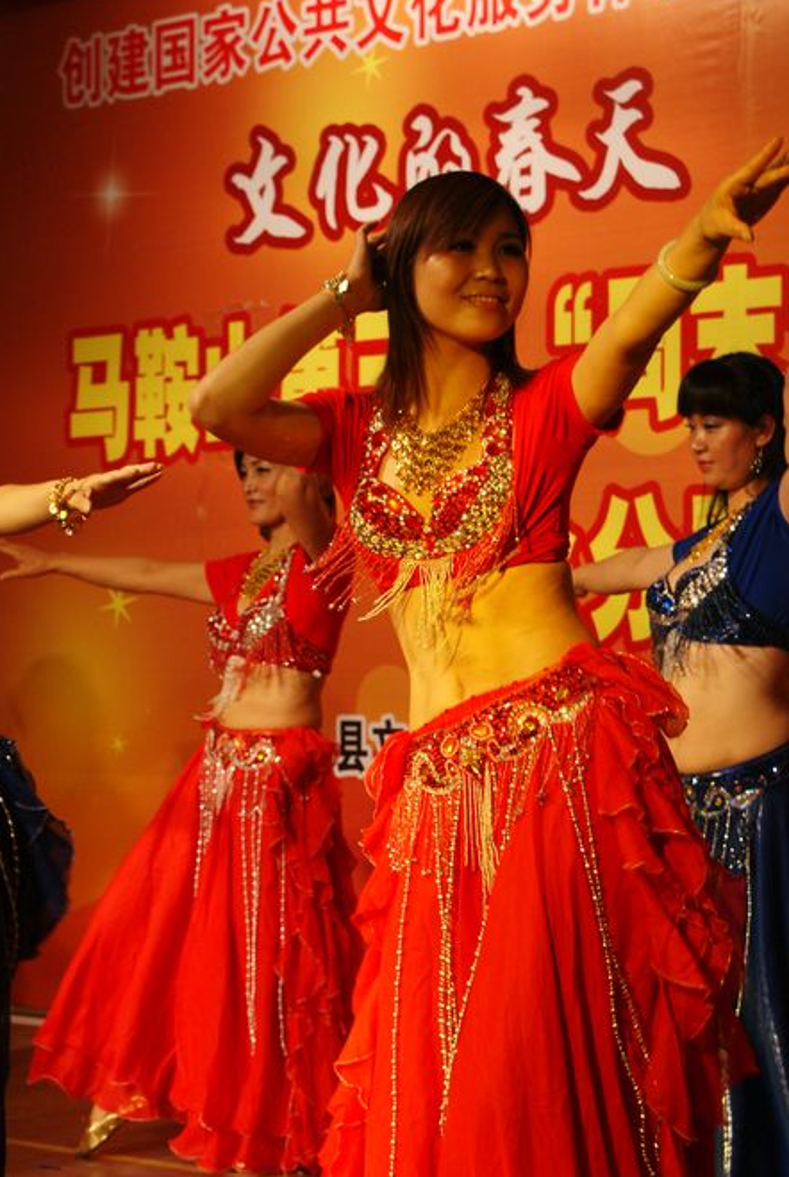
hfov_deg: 15.1
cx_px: 382
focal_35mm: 91
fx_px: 2979
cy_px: 638
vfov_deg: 22.3
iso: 400
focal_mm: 50
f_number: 5.6
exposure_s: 1/80
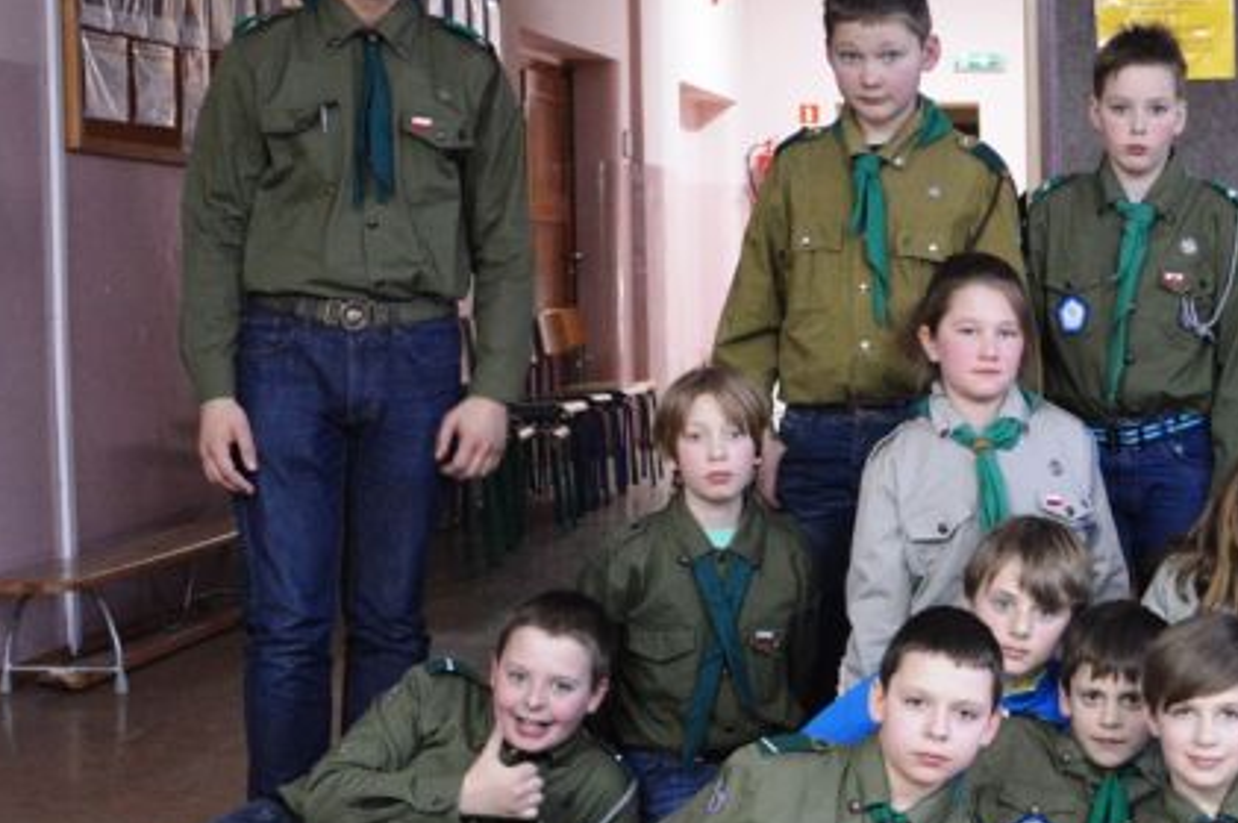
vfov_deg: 17.7
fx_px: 2646
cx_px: 1170
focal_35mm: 77
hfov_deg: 25.3
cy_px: 470
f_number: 3.8
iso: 1250
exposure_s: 1/15
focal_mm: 24
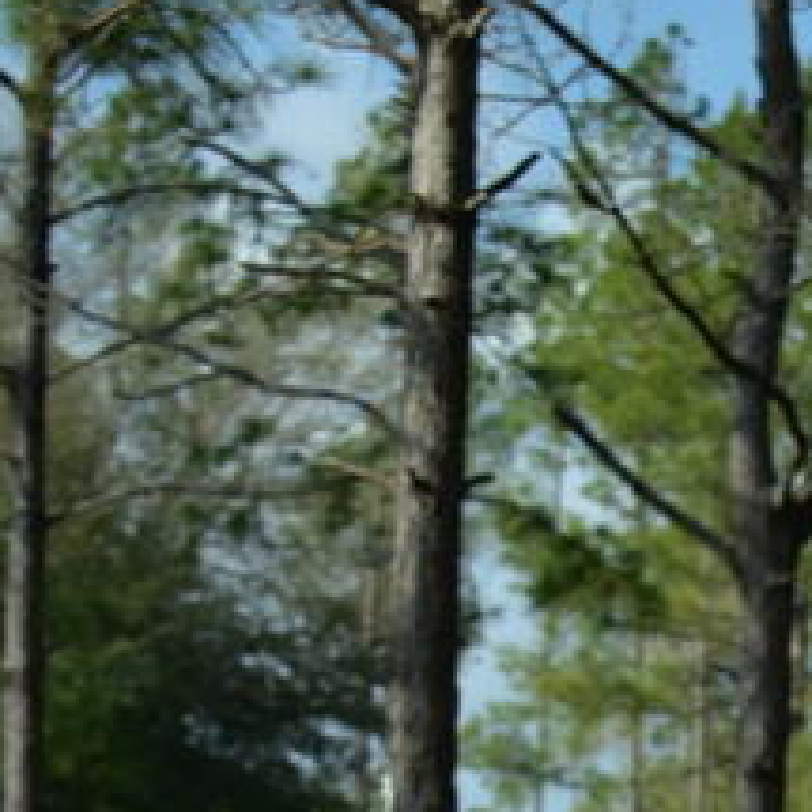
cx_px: 1290
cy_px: 1084
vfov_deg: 6.4
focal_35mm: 270
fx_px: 7166
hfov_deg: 6.4
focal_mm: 70
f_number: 4.5
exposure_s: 1/1600
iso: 800
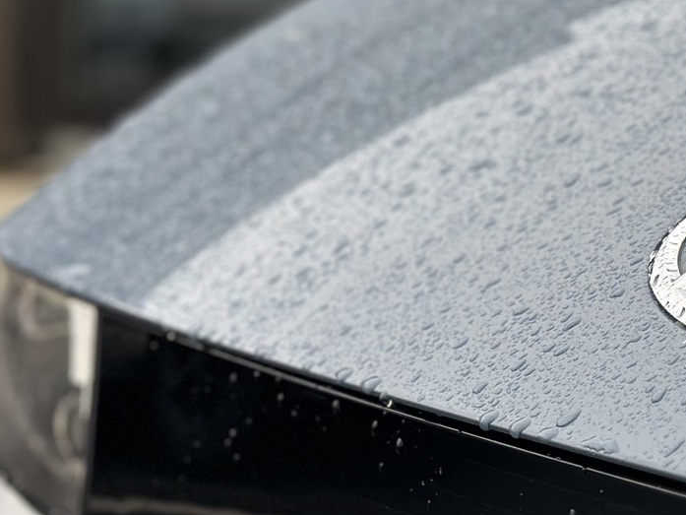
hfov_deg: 13.8
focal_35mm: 141
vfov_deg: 10.5
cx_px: 661
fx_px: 2795
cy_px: 23
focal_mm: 6.86
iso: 80
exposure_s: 1/411
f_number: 1.78
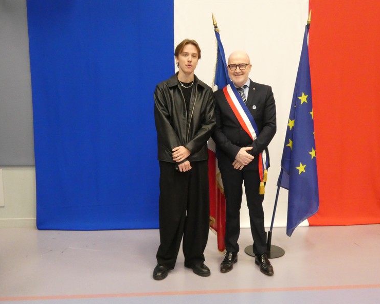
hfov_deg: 49.1
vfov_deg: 40.1
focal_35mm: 37
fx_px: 416
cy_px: 151
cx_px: 196
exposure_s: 1/80
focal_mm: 6.2
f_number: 3.4
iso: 1250
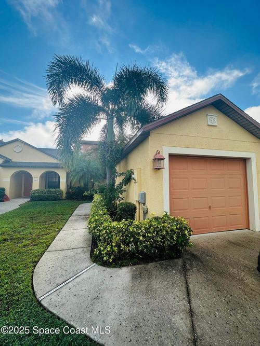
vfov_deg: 102.1
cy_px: 173
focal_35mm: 14
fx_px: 140
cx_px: 130
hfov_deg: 85.7
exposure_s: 1/779
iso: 40
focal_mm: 2.22
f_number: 2.2
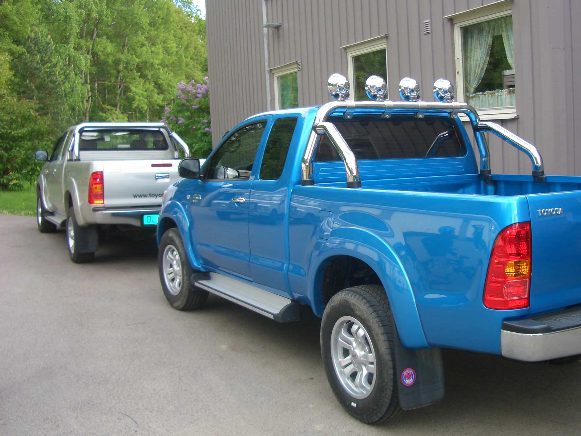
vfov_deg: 35.1
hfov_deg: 45.7
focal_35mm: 41
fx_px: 688
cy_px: 209
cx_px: 331
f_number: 2.6
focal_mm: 5.8
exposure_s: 1/125
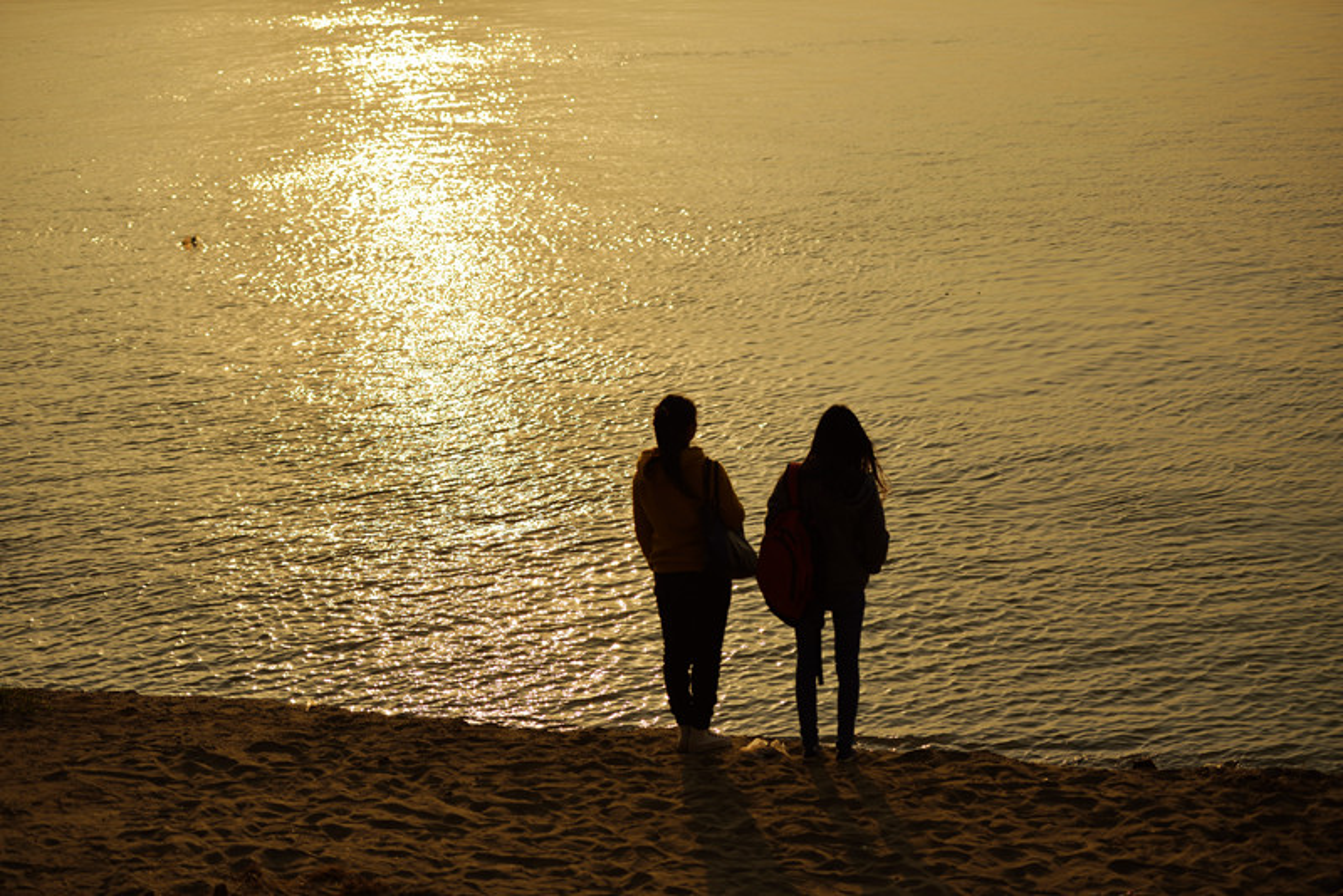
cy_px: 448
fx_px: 2799
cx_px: 672
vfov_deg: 18.2
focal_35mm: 75
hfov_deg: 27.0
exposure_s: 1/8000
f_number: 2.8
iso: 100
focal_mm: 75
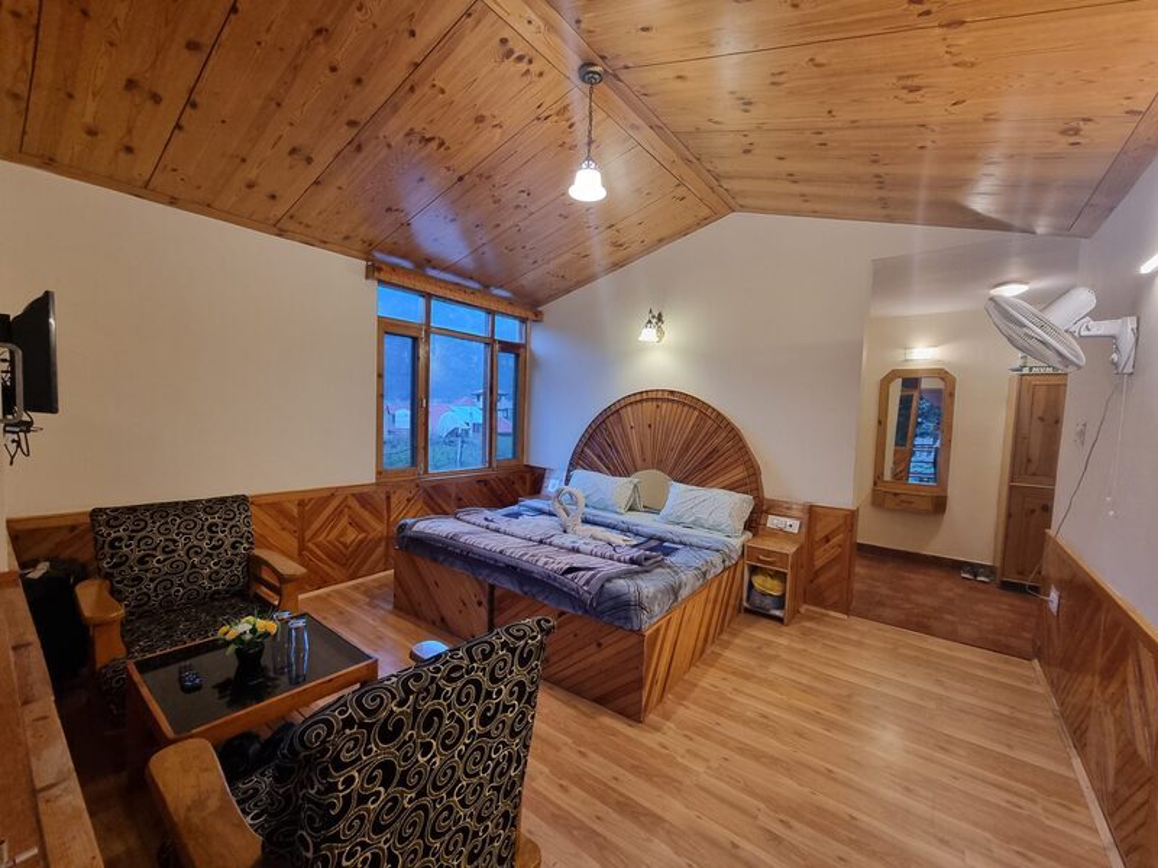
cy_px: 434
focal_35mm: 13
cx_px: 579
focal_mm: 2.2
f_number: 2.2
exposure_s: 1/50
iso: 320
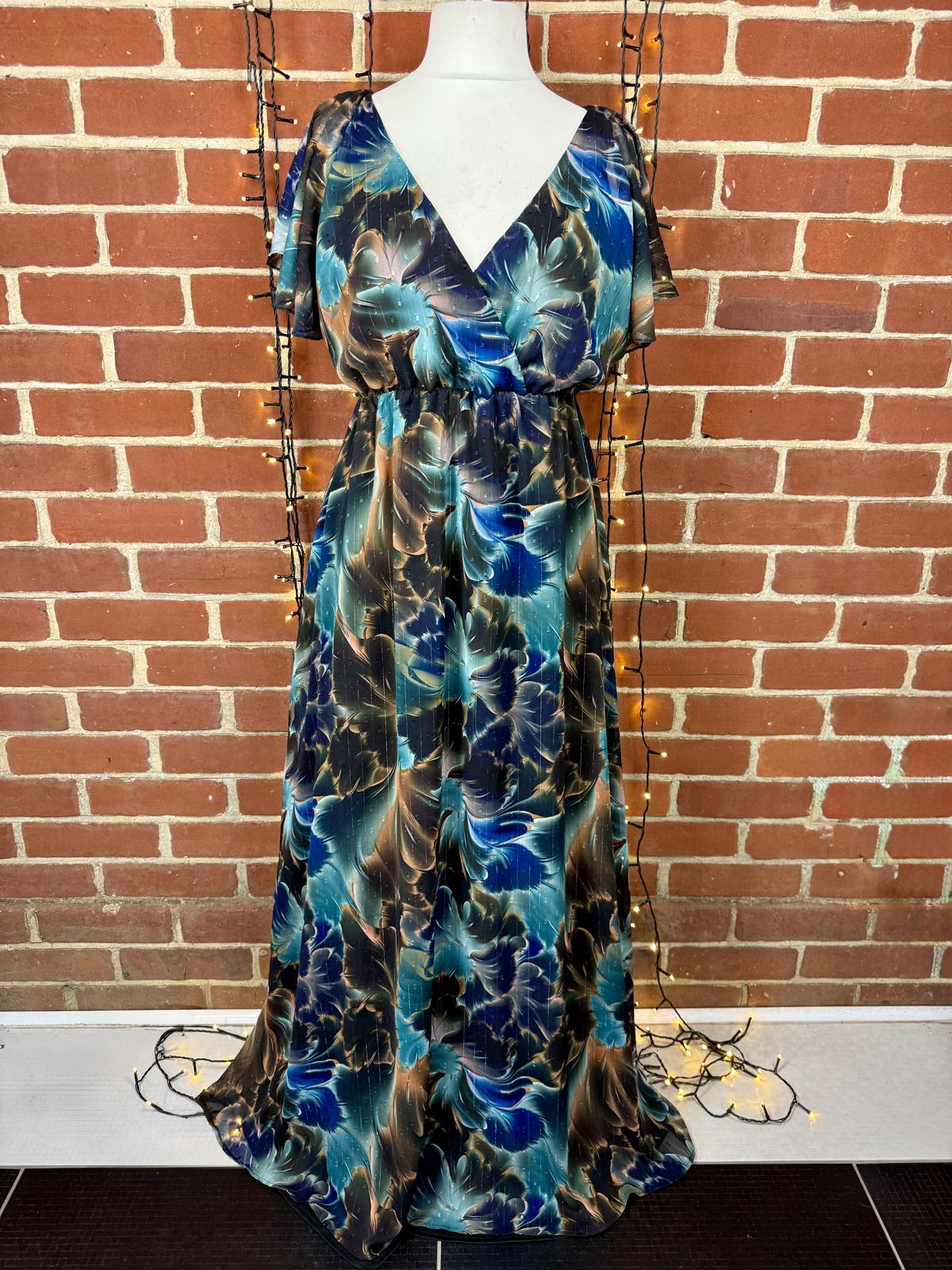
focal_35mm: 24
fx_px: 880
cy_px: 635
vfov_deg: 71.6
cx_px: 476
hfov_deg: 56.8
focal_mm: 6.76
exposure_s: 1/50
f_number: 1.78
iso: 160
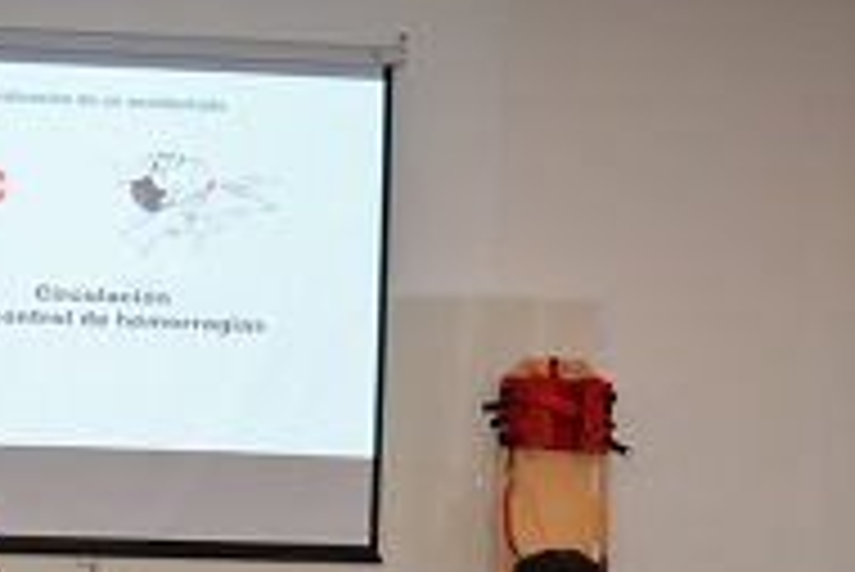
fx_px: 2308
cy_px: 624
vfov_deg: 13.8
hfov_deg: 20.3
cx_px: -11
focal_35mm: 97
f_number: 4.5
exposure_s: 1/80
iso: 800
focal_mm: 29
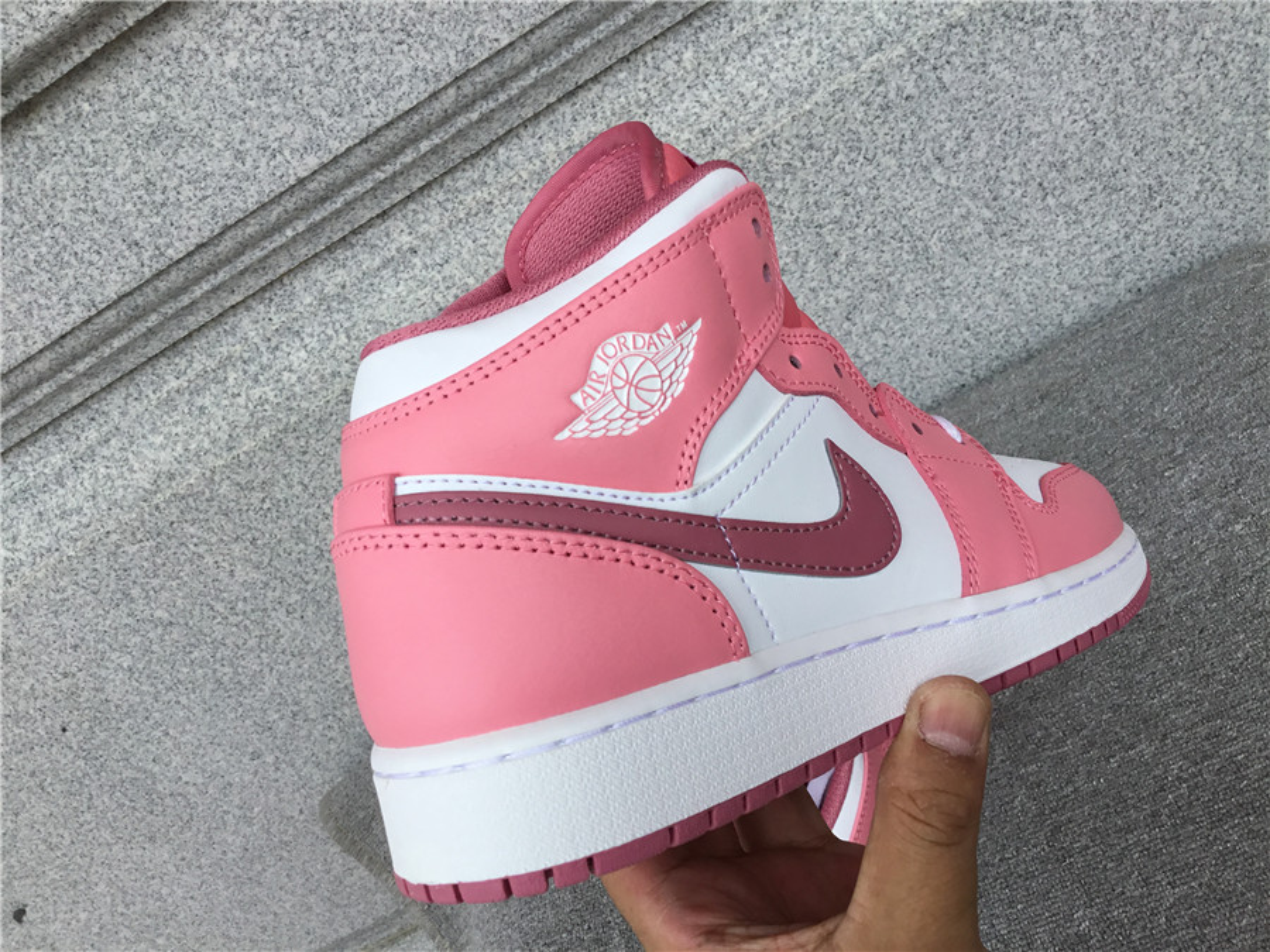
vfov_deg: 45.4
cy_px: 476
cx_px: 635
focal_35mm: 31
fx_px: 1137
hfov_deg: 58.4
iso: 25
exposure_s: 1/411
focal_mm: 3.3
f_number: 2.4
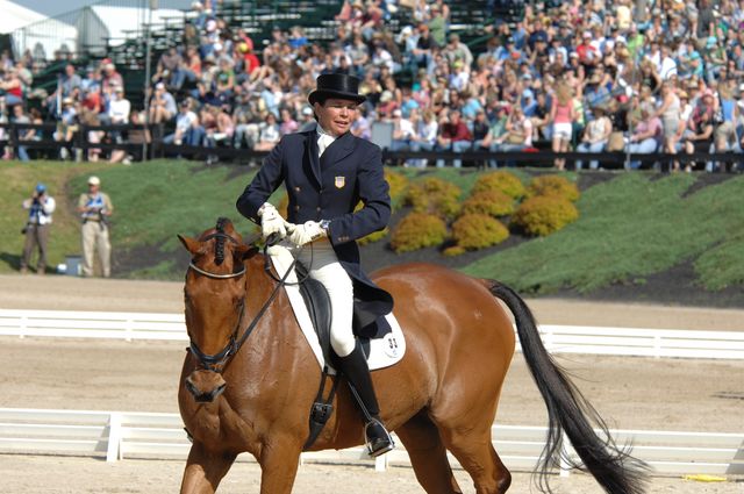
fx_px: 4180
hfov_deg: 10.2
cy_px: 247
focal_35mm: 202
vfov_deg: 6.8
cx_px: 372
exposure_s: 1/800
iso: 200
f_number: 7.1
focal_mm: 135
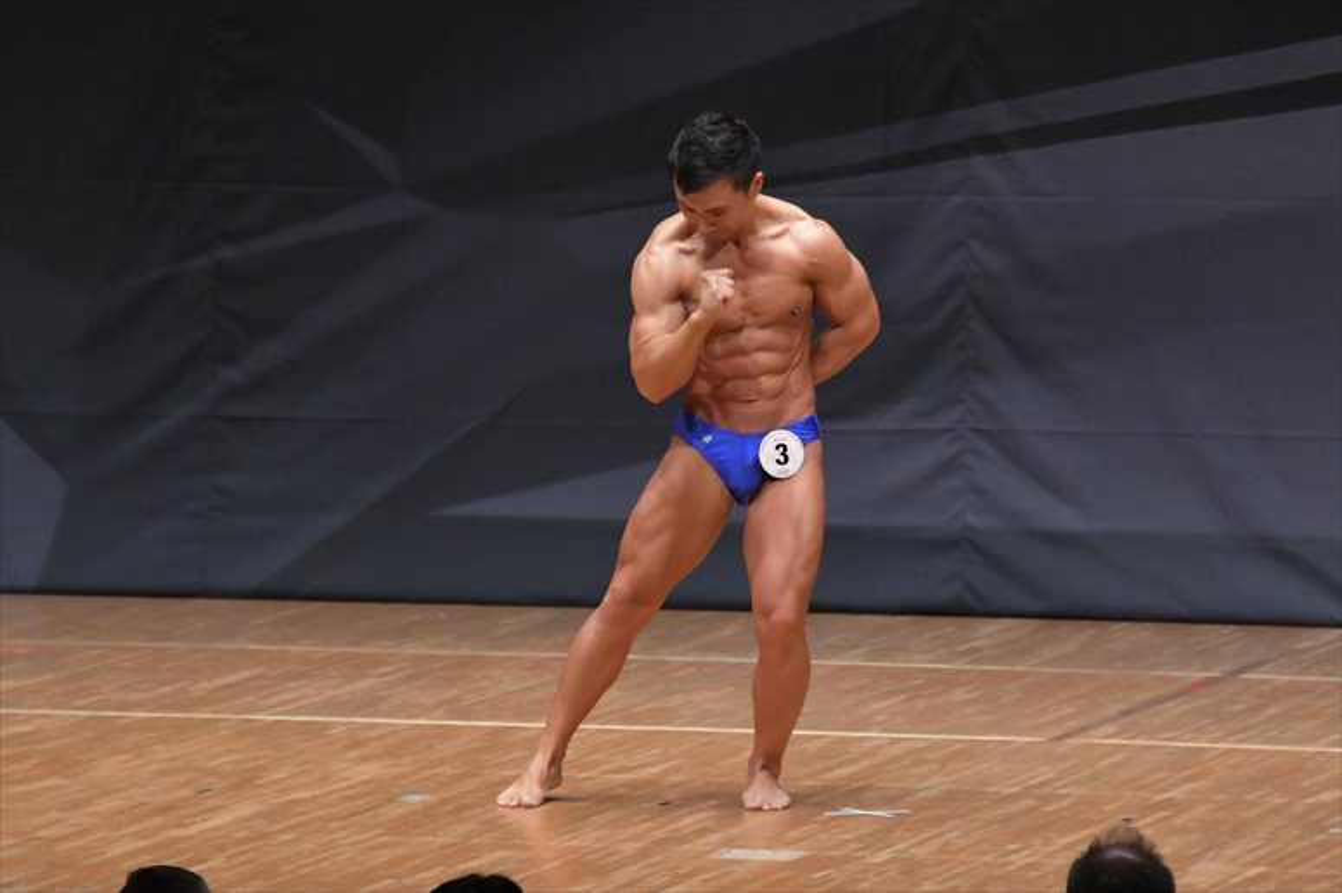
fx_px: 11178
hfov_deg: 6.9
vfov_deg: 4.6
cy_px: 446
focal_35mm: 300
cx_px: 671
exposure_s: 1/400
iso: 6400
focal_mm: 200
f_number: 5.6
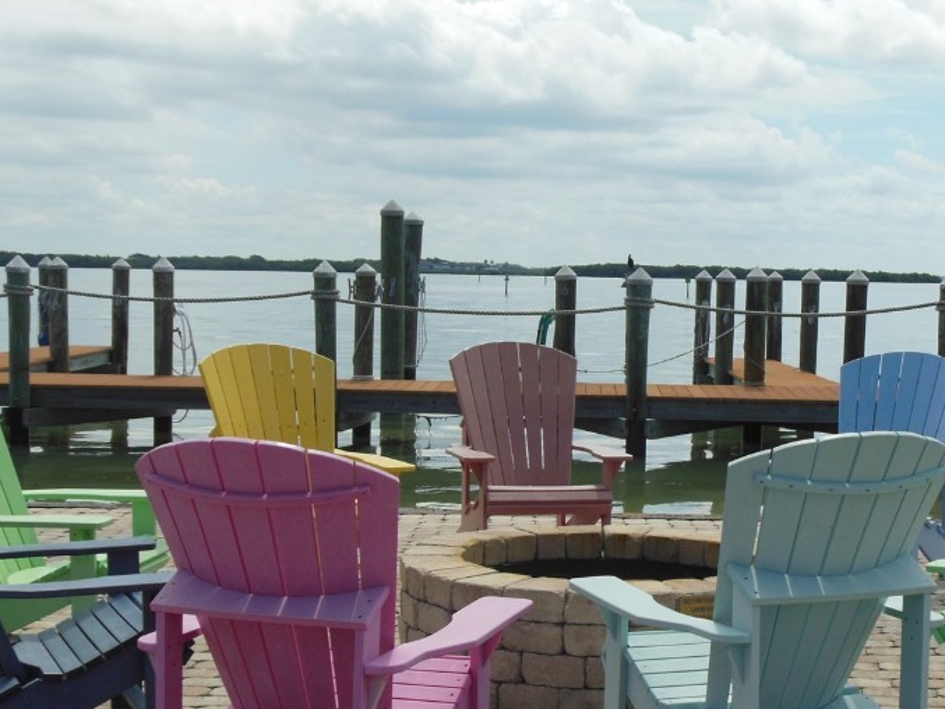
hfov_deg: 29.7
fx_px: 1775
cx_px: 572
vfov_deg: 22.6
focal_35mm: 65
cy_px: 416
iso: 125
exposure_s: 1/1500
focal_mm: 7.7
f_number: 3.8
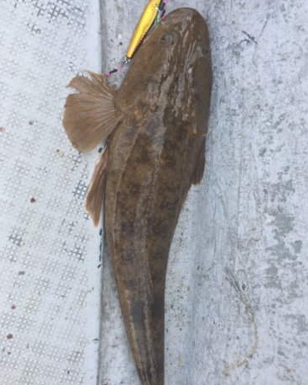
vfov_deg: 57.2
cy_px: 181
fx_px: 354
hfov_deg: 47.1
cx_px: 157
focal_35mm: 31
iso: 25
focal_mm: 4.15
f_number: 2.2
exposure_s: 1/373
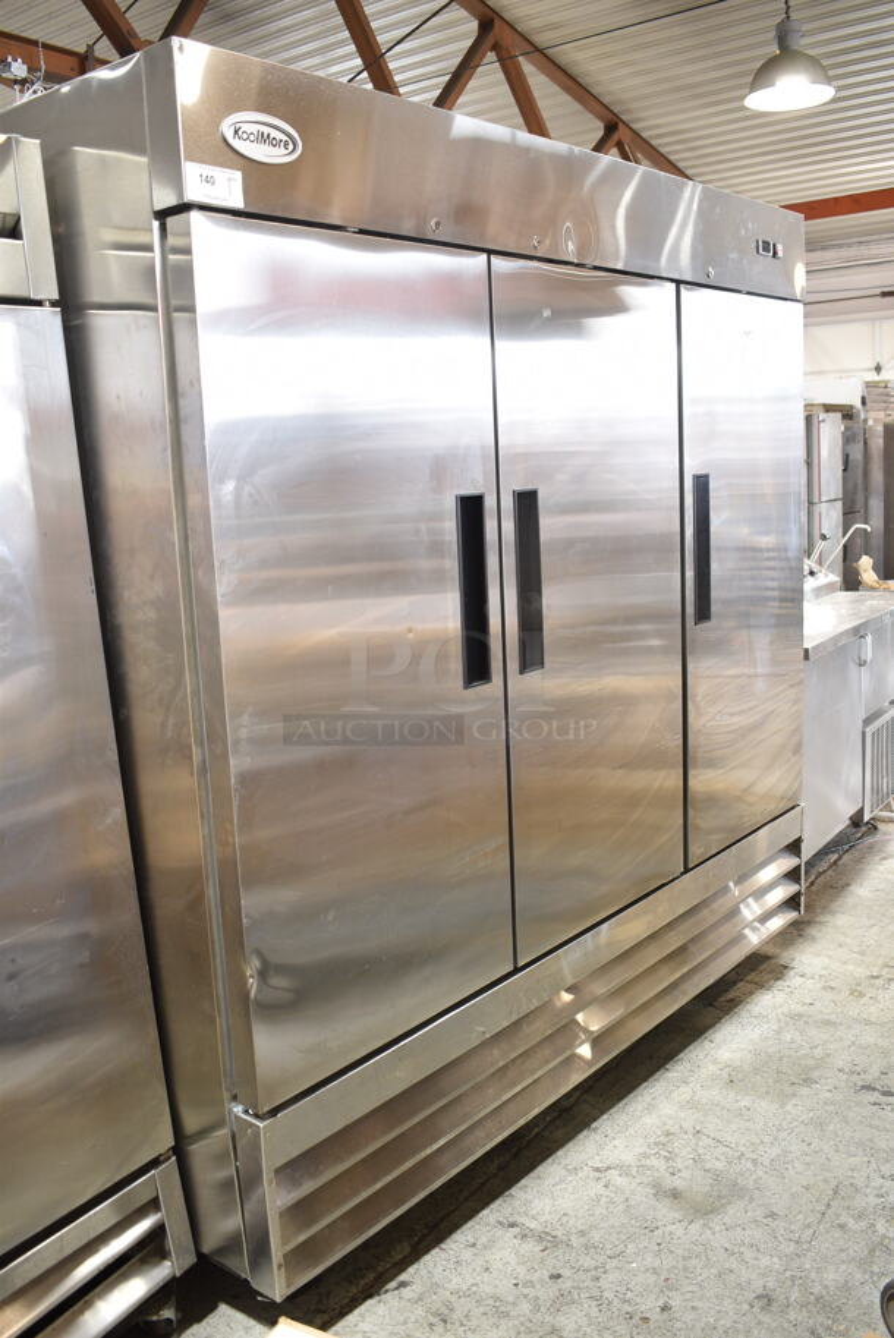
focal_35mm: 33
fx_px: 1227
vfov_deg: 57.2
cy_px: 669
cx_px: 447
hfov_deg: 40.0
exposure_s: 1/30
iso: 450
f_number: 3.8
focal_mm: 22
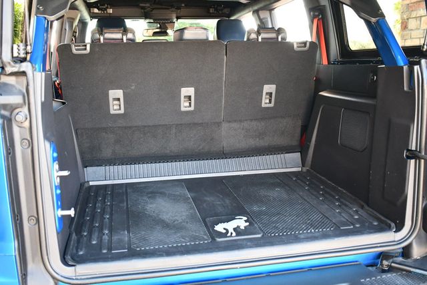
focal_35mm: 36
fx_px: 427
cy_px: 142
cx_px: 214
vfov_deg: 36.9
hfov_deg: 53.1
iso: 1250
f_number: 3.5
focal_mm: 18
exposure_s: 1/125
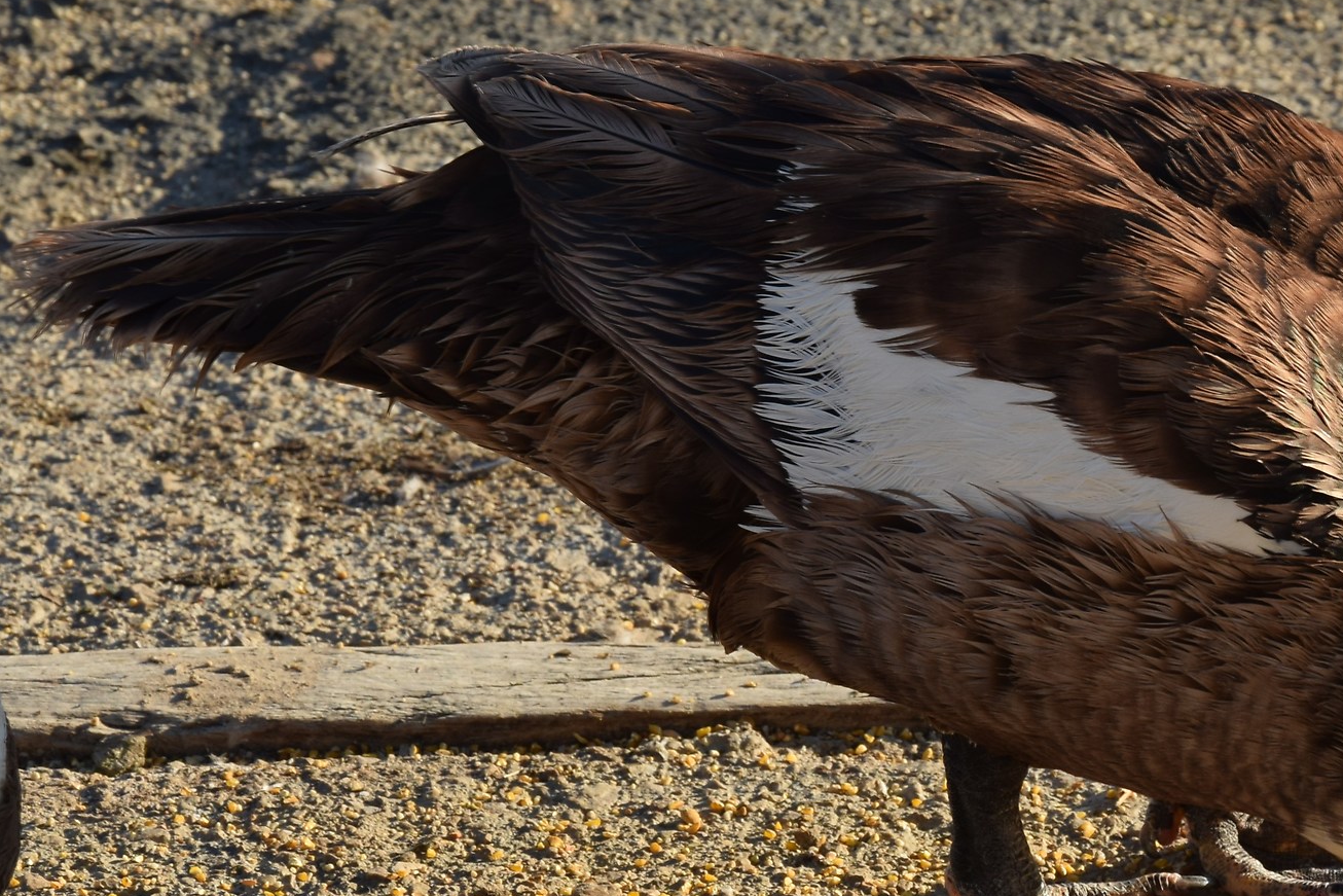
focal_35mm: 248
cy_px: 489
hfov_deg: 8.3
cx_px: 1118
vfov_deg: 5.5
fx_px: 9252
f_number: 8
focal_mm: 90
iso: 100
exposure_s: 1/200
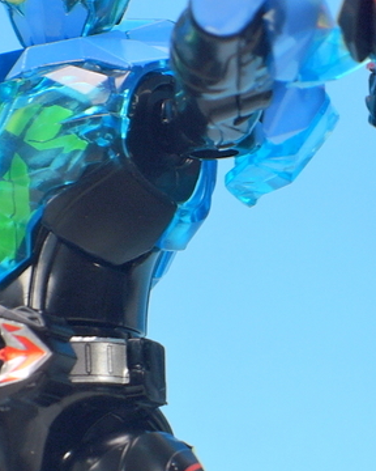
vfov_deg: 5.8
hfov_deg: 4.6
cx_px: 351
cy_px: 253
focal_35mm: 333
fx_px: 4632
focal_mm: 25.5
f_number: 7.1
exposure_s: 1/1.3
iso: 80
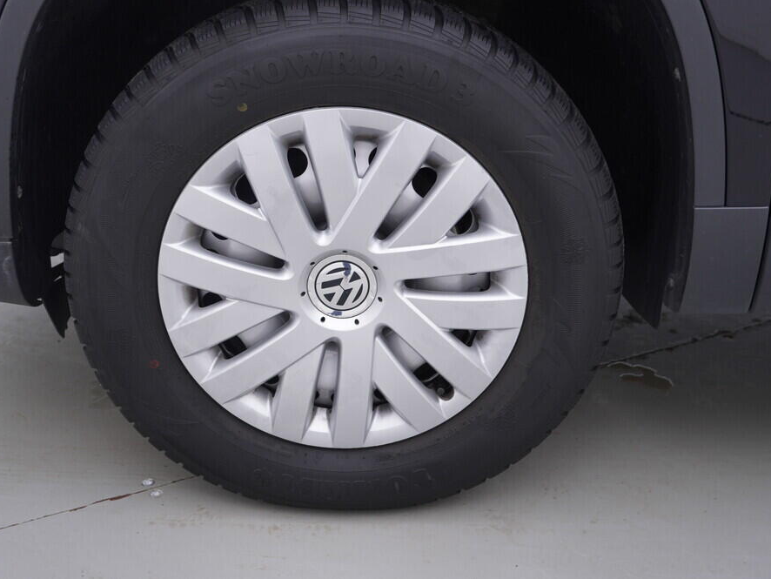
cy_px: 283
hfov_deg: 46.7
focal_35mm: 40
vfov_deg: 36.0
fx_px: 891
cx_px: 338
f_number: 3.5
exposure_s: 1/60
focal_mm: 24
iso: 125
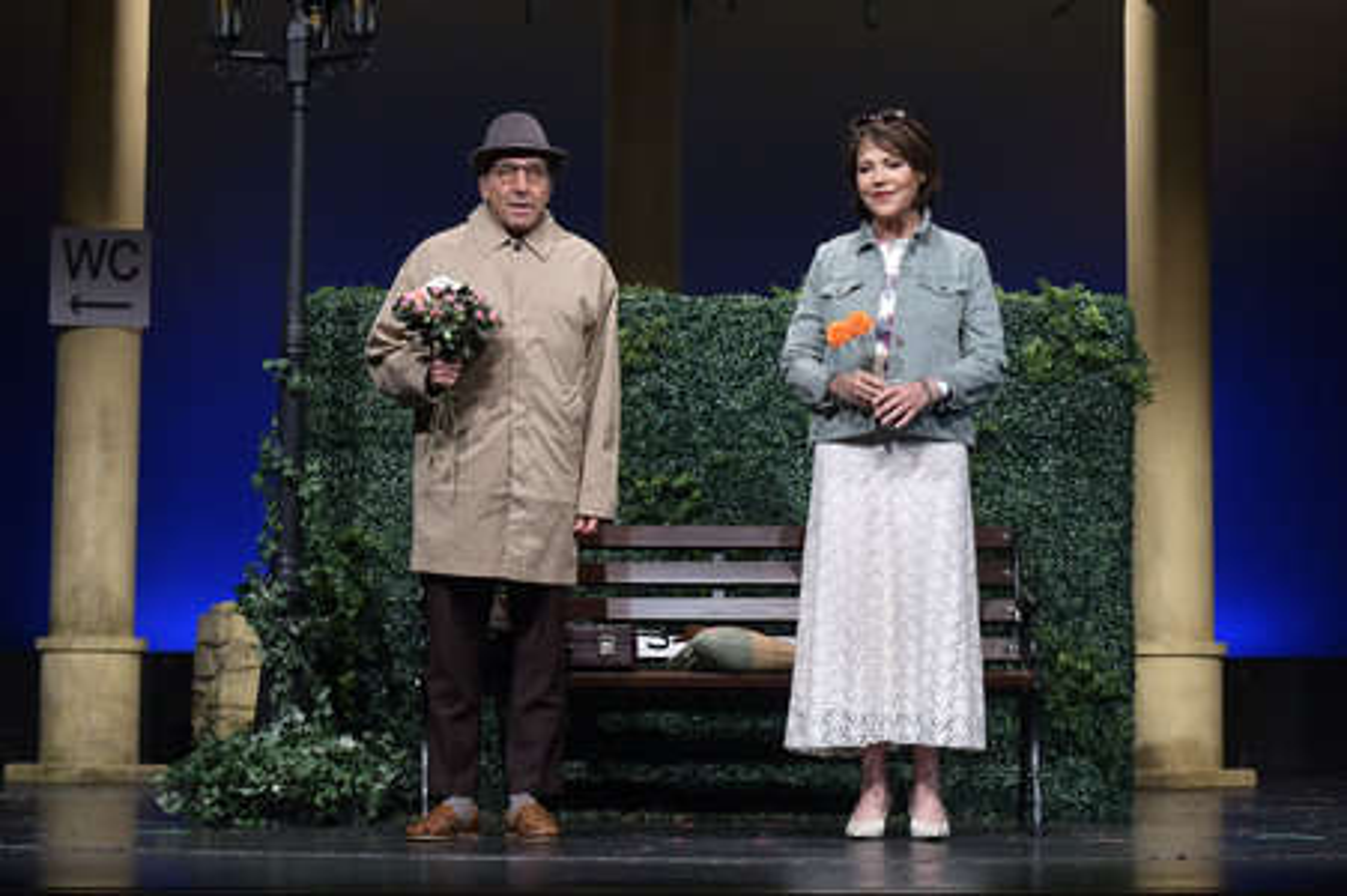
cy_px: 448
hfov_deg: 26.0
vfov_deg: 17.5
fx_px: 2916
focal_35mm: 78
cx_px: 674
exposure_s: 1/160
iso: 1250
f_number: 5.6
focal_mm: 78
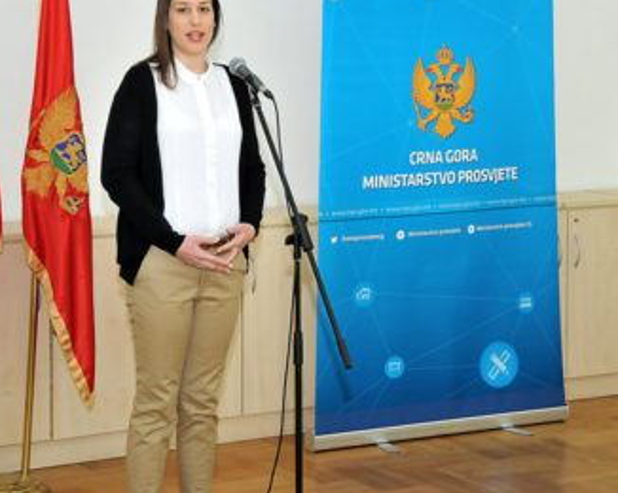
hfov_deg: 20.2
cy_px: 205
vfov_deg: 16.2
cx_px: 368
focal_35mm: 95
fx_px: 1736
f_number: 4.5
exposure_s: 1/200
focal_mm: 44
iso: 1000
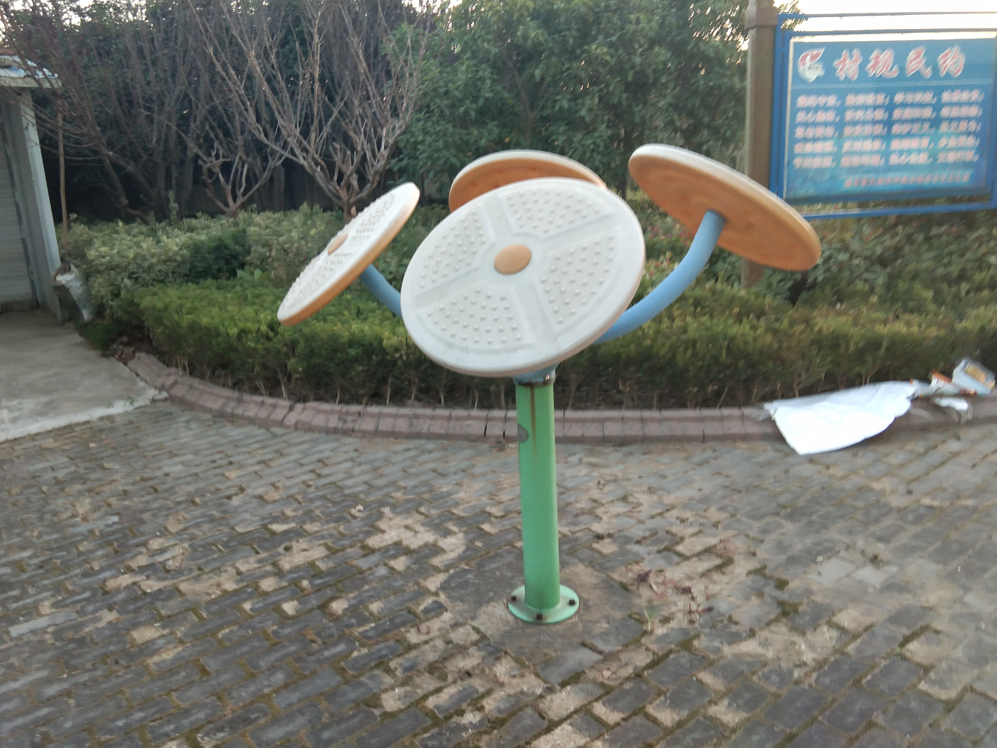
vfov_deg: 45.4
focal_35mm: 31
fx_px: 893
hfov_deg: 58.4
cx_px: 498
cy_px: 374
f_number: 2.2
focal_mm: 3.69
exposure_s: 1/50
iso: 125
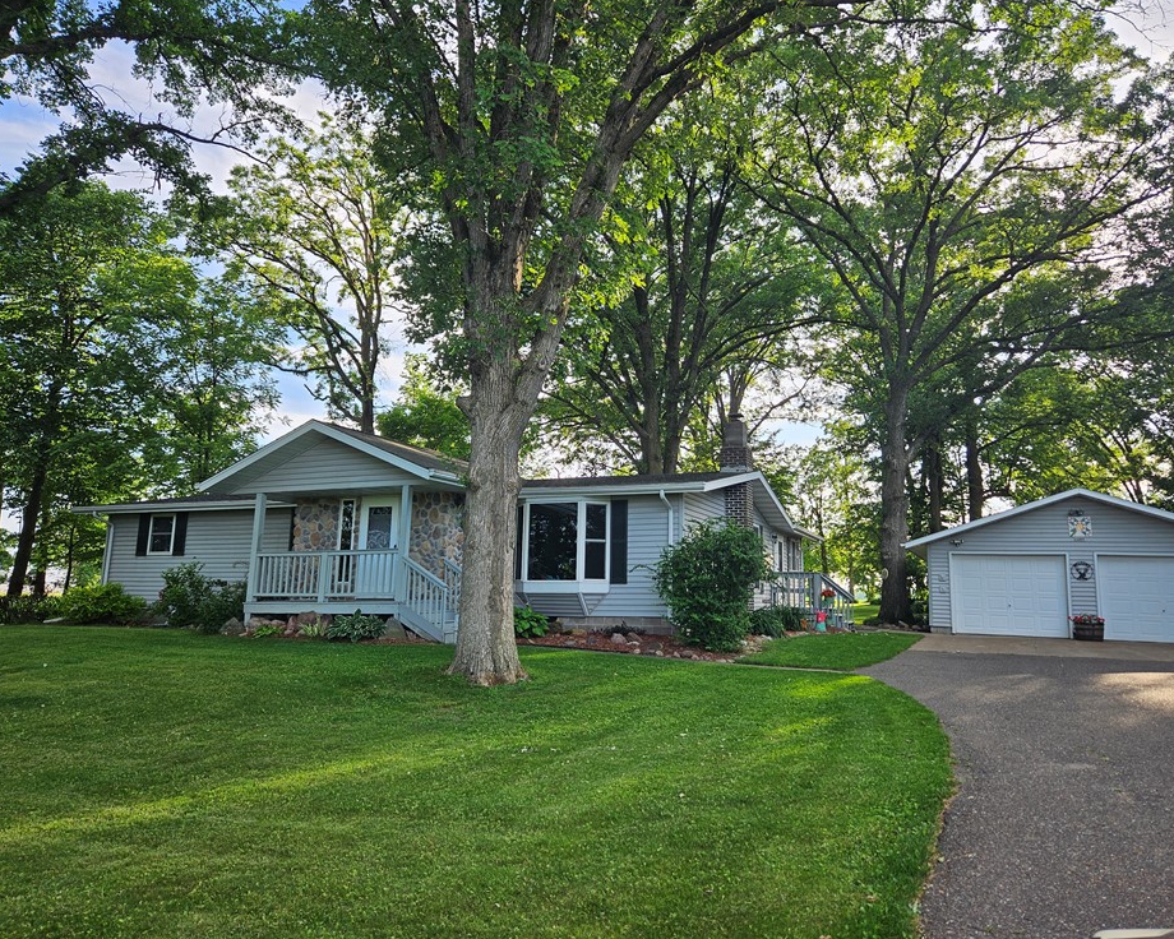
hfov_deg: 68.1
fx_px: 869
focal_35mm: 25
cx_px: 618
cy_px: 453
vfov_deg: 56.8
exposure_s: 1/359
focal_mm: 5.4
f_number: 1.8
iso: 25
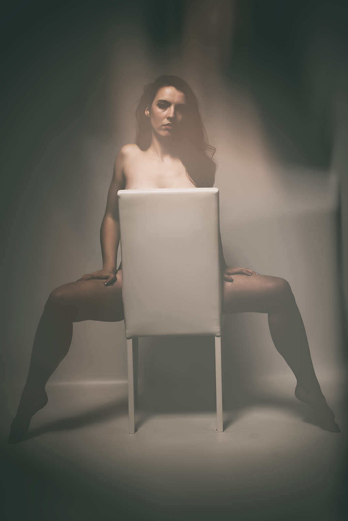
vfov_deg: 41.1
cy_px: 260
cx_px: 174
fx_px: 696
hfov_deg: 28.1
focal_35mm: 48
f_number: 11
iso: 100
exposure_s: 1/200
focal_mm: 32
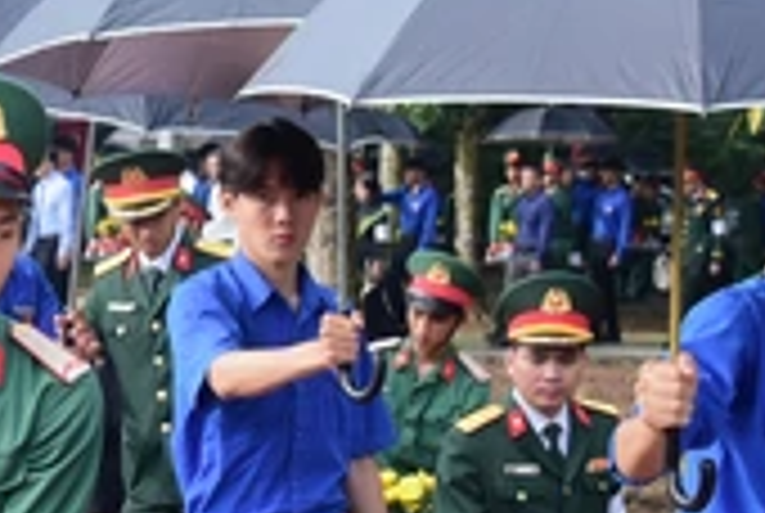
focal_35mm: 167
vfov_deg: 8.2
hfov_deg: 12.0
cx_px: -182
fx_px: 3555
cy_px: 630
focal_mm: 38
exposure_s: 1/200
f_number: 7.1
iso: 800
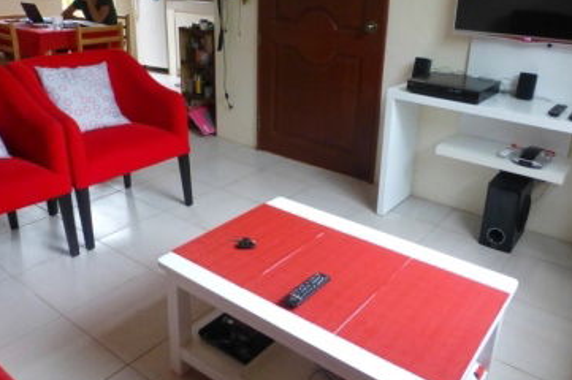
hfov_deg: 60.3
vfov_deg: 42.0
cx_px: 301
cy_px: 144
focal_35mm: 31
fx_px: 492
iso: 800
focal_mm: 4.3
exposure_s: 1/40
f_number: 3.3
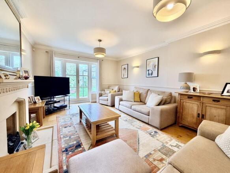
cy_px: 86
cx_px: 115
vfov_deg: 85.7
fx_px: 93
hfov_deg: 102.1
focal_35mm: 14
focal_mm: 2.22
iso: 250
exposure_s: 1/121
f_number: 2.2
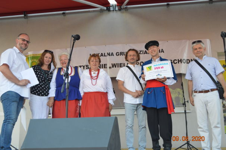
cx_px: 113
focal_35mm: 48
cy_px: 75
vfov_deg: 28.0
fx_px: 301
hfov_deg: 41.2
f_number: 5.6
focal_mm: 32
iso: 220
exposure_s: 1/125
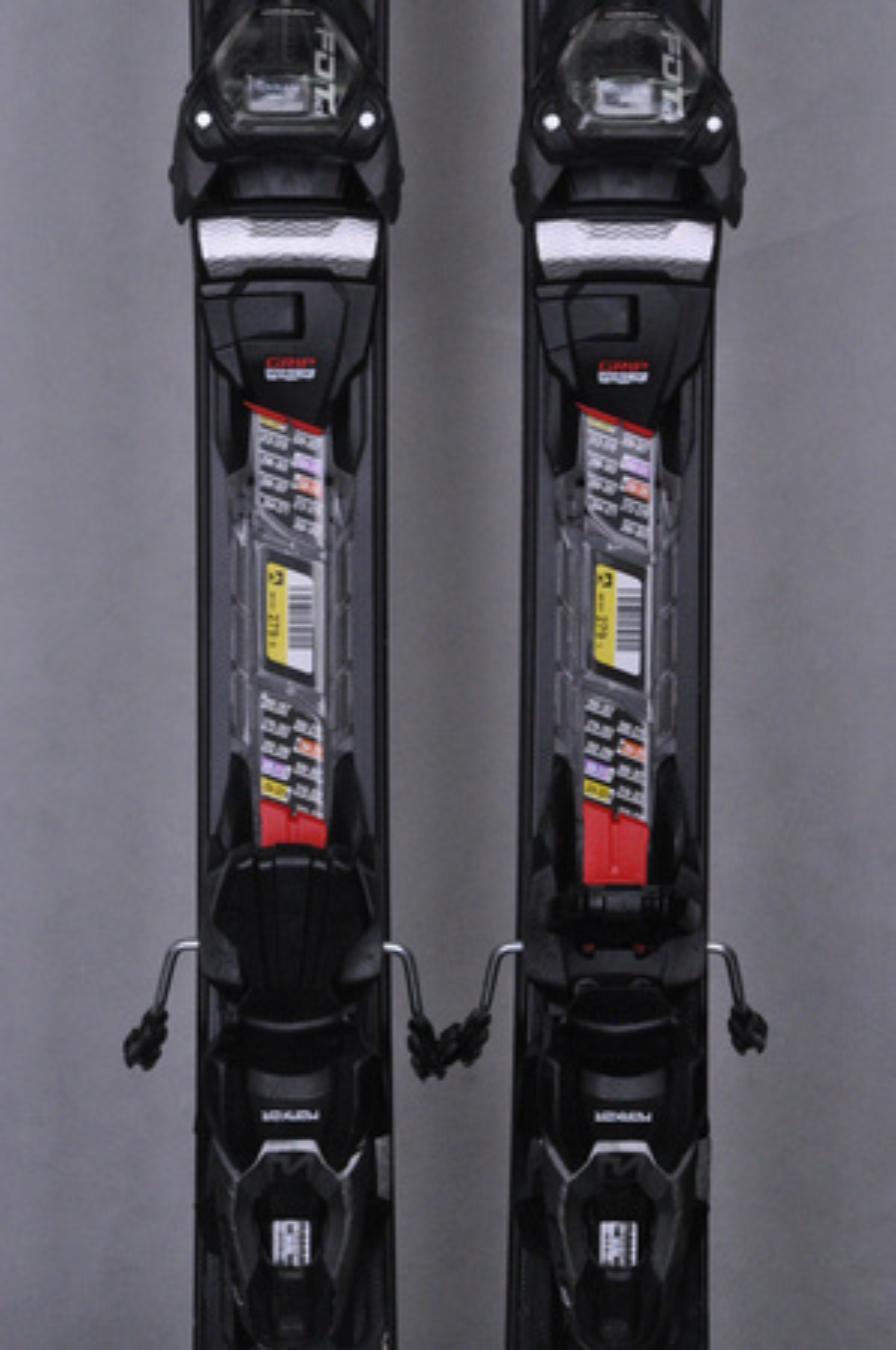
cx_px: 448
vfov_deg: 18.2
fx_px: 4209
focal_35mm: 112
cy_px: 675
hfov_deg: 12.2
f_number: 11
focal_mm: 75
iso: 3200
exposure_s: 1/125
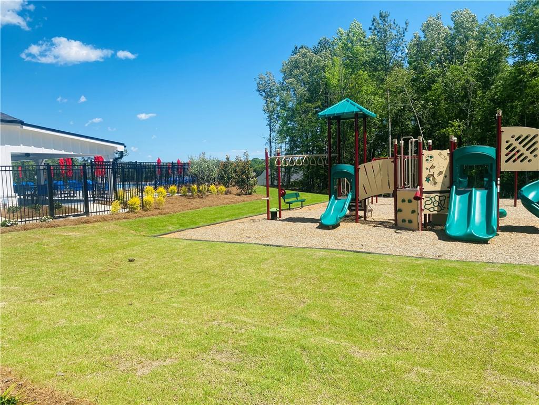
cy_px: 202
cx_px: 270
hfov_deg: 67.3
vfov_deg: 53.1
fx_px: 405
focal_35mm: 26
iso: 32
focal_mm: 4.25
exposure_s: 1/2755
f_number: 1.8
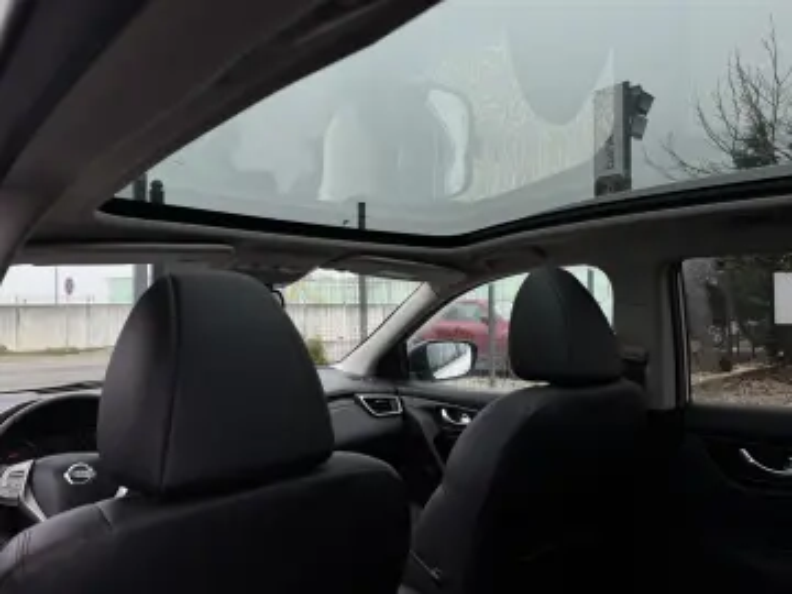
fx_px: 549
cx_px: 396
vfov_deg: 56.8
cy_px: 297
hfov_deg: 71.6
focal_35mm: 24
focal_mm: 6.76
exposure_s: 1/792
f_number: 1.78
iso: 80
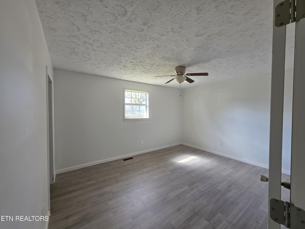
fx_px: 115
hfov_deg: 106.2
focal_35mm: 13
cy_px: 114
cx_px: 152
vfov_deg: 89.9
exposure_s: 1/120
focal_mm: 2.2
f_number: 1.9
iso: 160
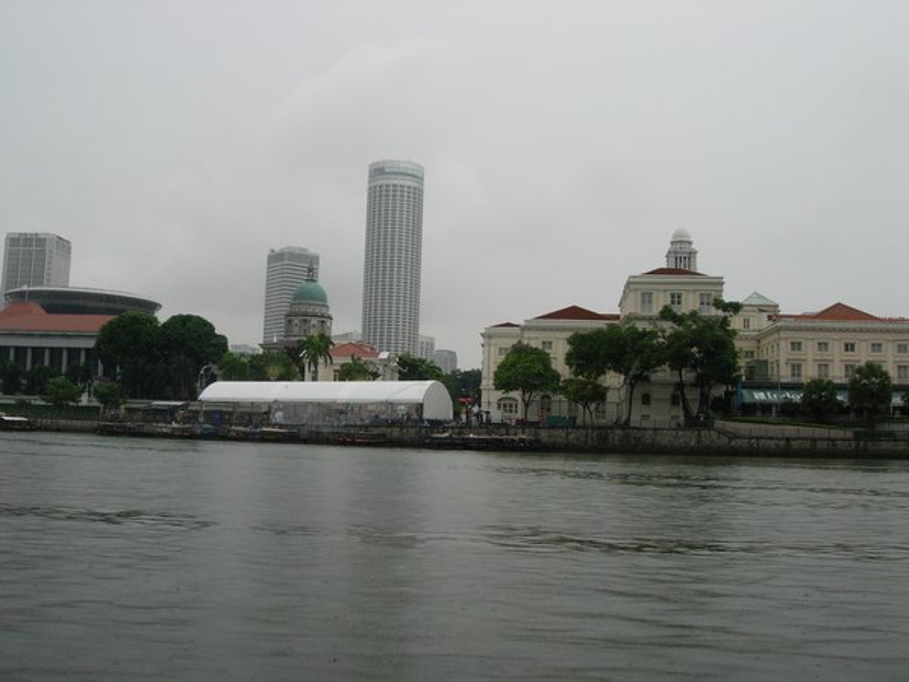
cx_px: 454
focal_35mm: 38
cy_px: 341
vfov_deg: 37.7
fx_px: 998
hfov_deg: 49.0
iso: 79
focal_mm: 7.8
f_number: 4.8
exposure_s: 1/443
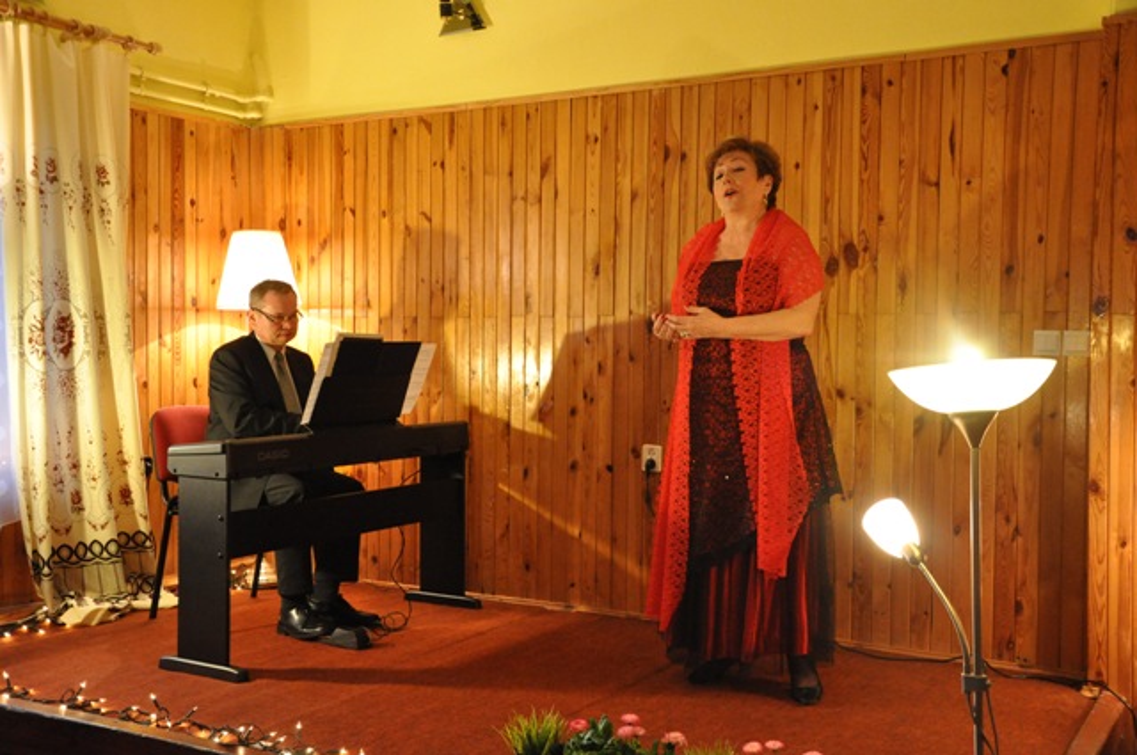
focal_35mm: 39
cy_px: 378
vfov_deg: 34.1
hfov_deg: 49.6
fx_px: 1230
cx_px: 568
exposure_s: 1/25
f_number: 4
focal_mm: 26
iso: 2500
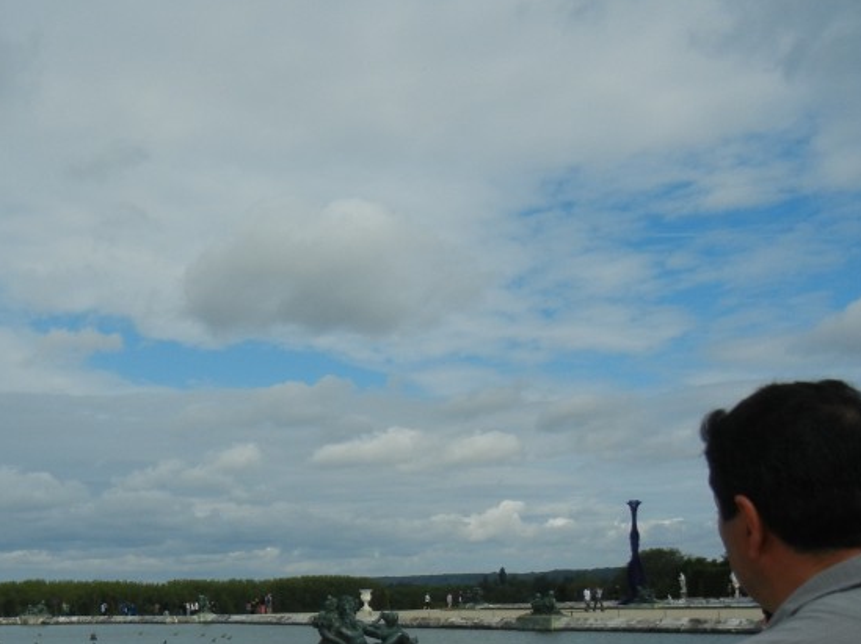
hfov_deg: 33.5
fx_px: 1392
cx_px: 194
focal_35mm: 56
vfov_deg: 25.2
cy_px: 588
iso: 160
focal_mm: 5.4
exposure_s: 1/889
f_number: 7
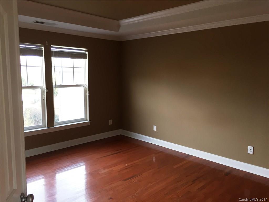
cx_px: 134
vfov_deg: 48.2
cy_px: 101
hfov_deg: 61.7
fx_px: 225
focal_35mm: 29
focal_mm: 4.15
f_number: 2.2
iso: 32
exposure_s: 1/33
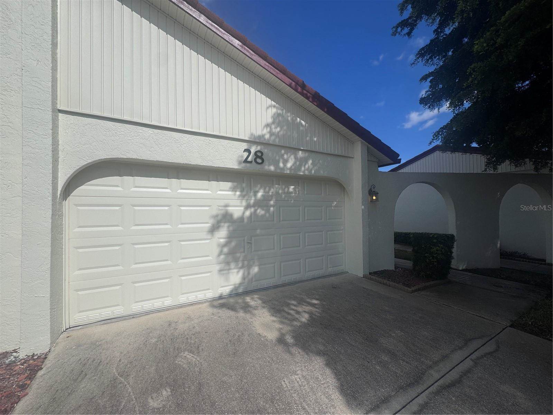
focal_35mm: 14
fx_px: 224
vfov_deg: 85.7
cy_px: 208
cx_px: 276
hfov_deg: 102.1
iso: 32
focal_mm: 2.22
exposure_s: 1/4367
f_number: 2.2
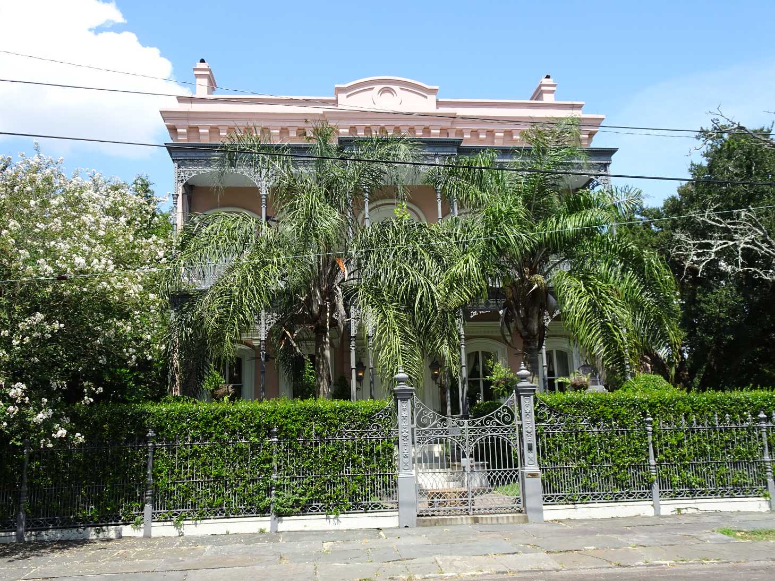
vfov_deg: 45.4
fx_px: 694
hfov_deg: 58.4
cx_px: 388
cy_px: 290
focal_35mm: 31
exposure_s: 1/400
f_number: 4
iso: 80
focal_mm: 5.26
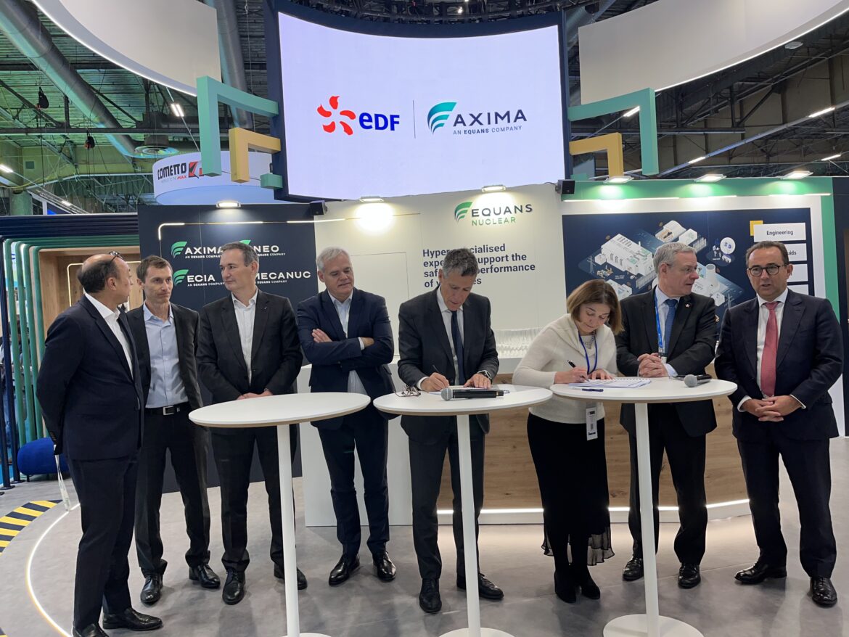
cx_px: 424
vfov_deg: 53.1
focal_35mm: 26
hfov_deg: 67.3
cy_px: 318
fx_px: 638
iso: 50
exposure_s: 1/100
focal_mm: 5.1
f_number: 1.6
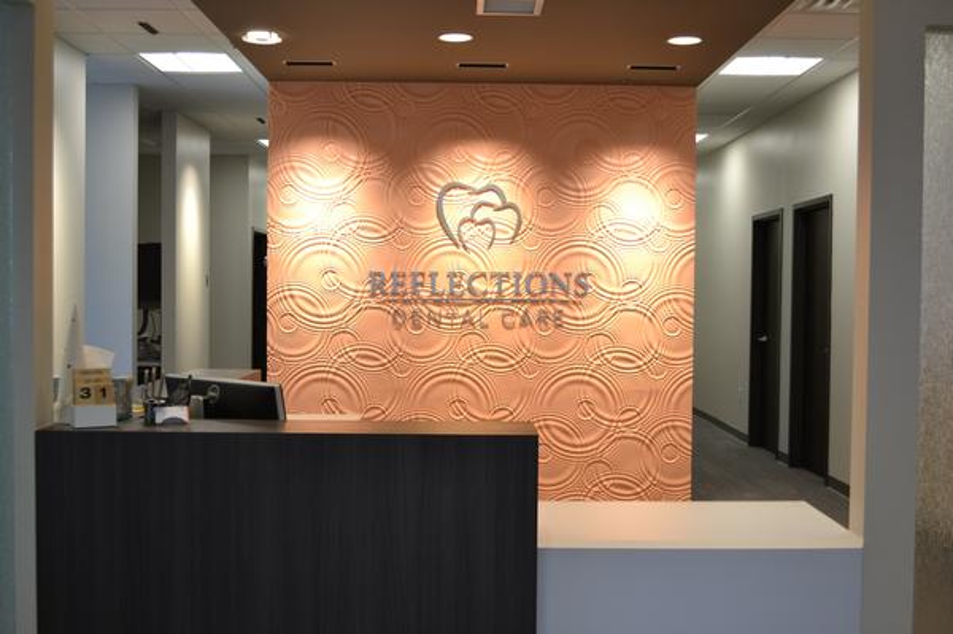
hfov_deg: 46.4
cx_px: 476
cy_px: 317
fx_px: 1111
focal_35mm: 42
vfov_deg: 31.8
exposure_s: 1/60
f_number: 4.5
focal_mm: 28
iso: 400
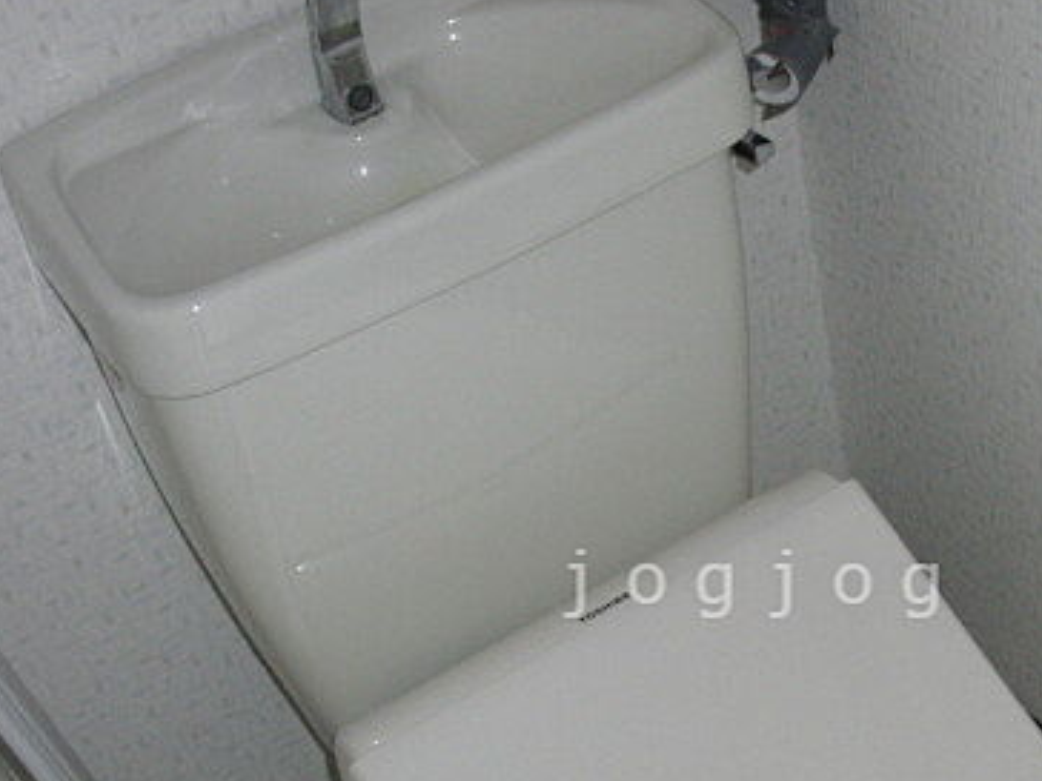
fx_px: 1957
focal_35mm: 65
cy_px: 584
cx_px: 759
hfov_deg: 29.4
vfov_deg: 22.4
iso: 250
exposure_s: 1/40
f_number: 3.6
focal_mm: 6.42
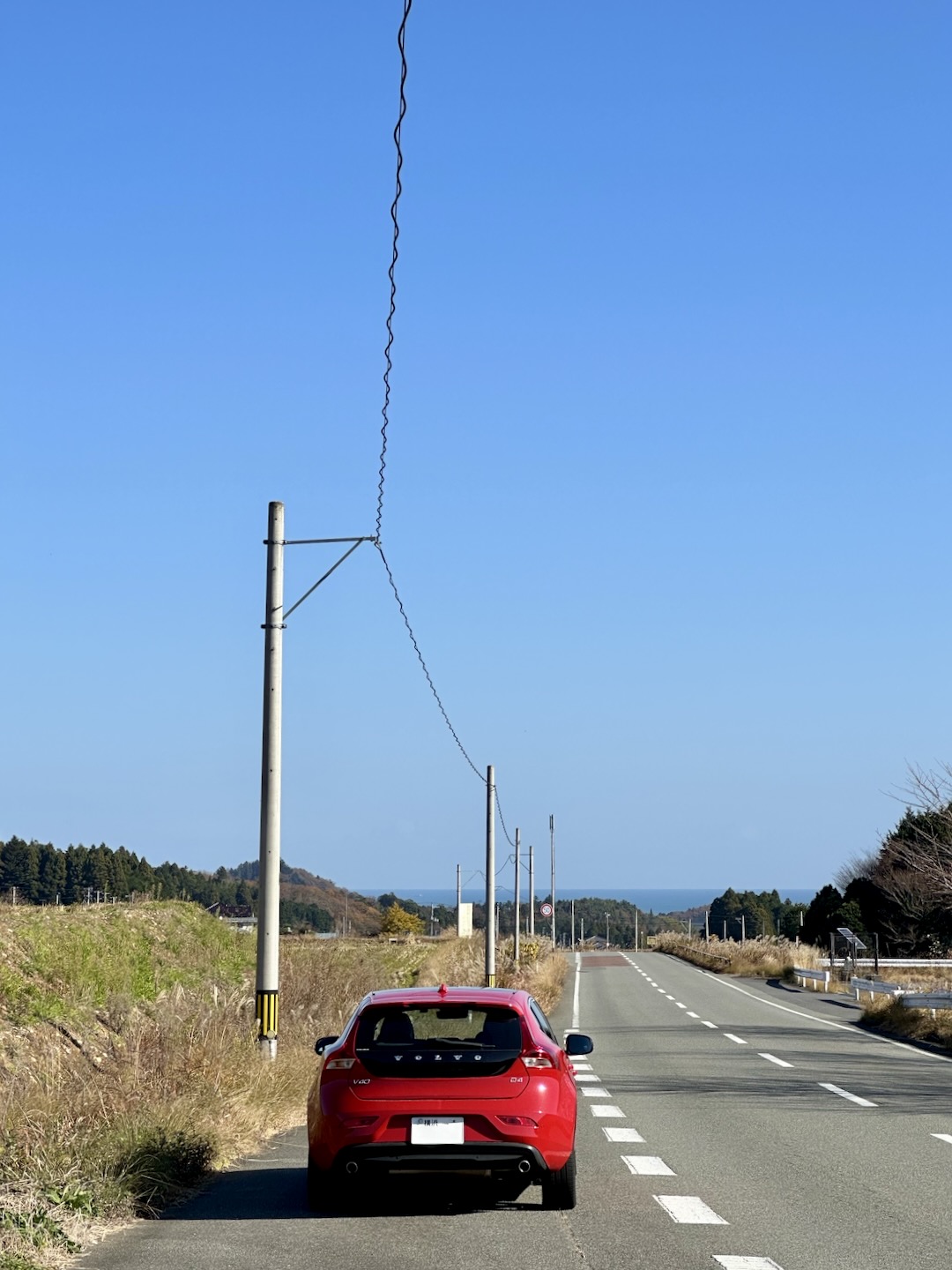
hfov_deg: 19.1
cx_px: 476
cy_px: 635
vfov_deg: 25.3
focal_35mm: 77
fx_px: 2824
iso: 32
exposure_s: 1/995
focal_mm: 9
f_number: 2.8
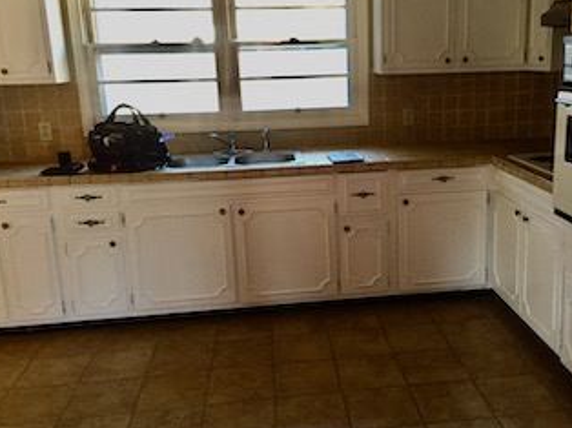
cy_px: 195
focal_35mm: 37
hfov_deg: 49.8
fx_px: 611
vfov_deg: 38.6
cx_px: 344
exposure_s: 1/30
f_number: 2.2
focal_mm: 4.15
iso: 160
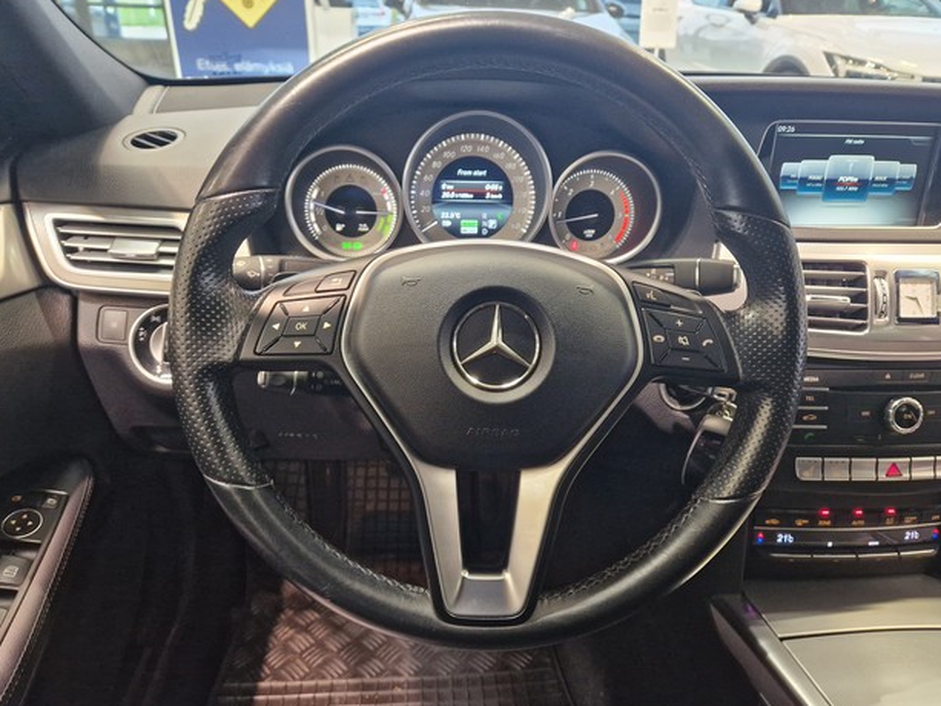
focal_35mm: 24
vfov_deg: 56.8
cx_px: 473
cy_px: 348
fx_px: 653
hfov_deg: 71.6
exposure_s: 1/100
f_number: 1.8
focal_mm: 5.4
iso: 640
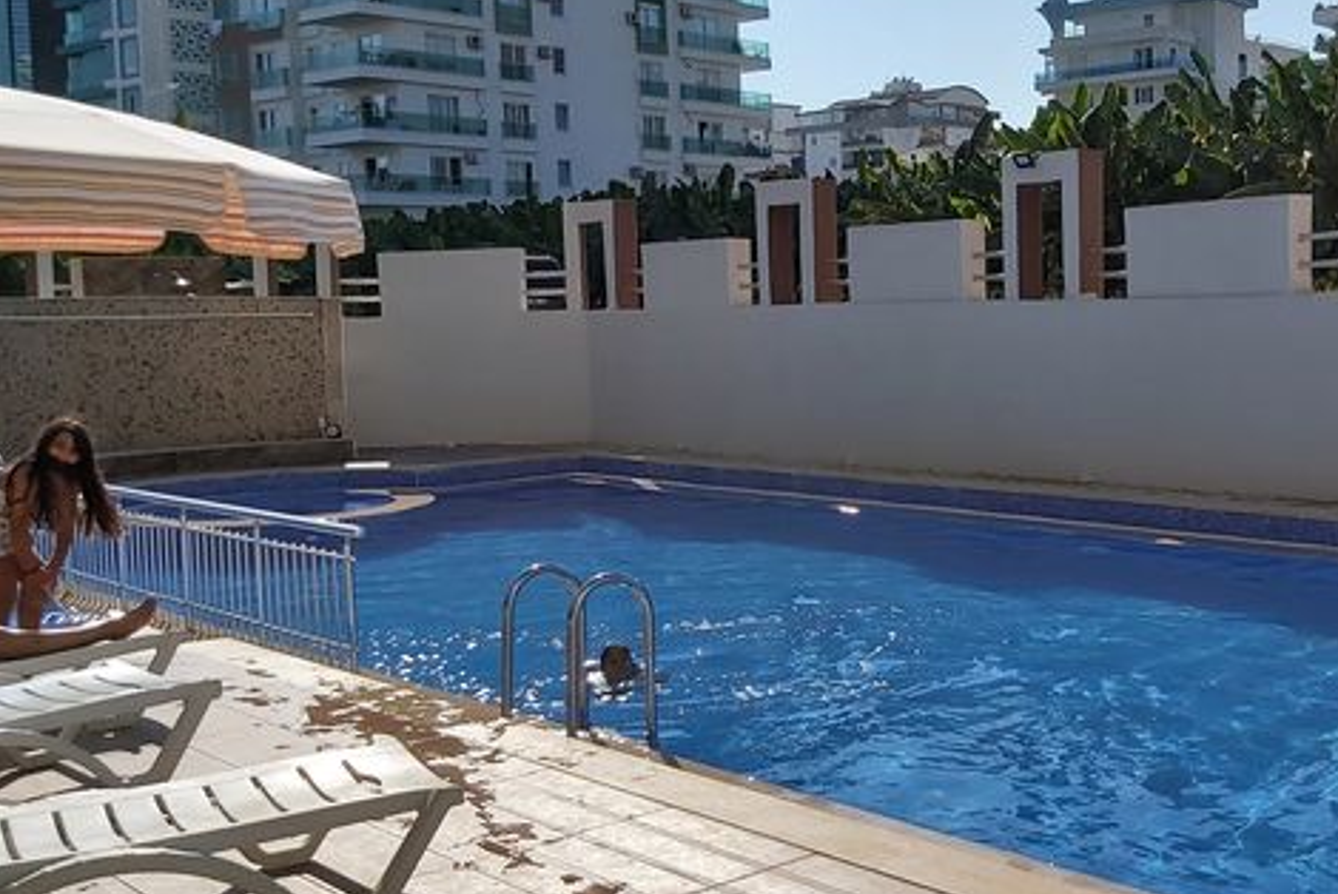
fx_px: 1711
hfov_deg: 41.5
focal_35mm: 46
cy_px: 407
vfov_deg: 29.3
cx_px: 996
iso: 64
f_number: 1.7
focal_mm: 3.92
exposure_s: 1/8096
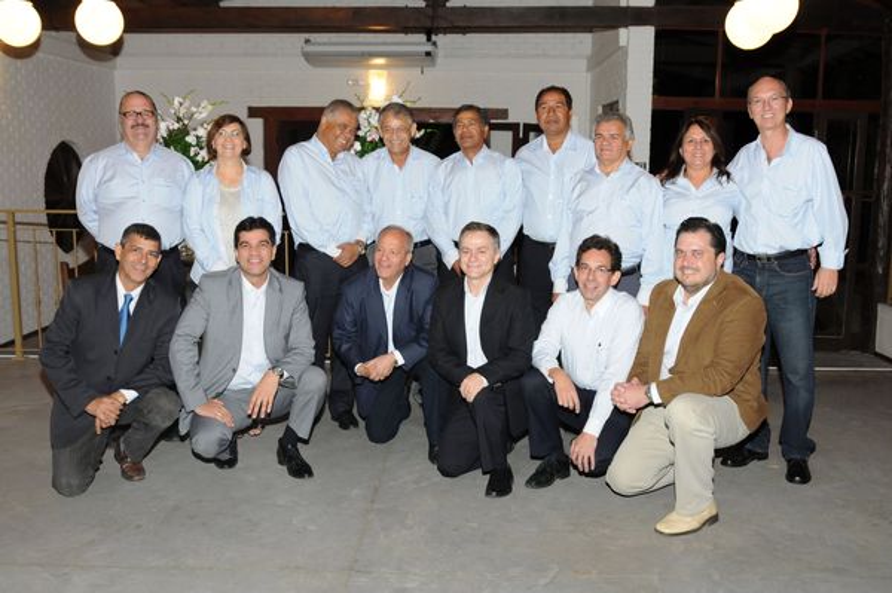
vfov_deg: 36.8
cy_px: 296
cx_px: 446
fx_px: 891
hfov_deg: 53.2
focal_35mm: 36
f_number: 5
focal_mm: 24
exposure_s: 1/80
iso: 800
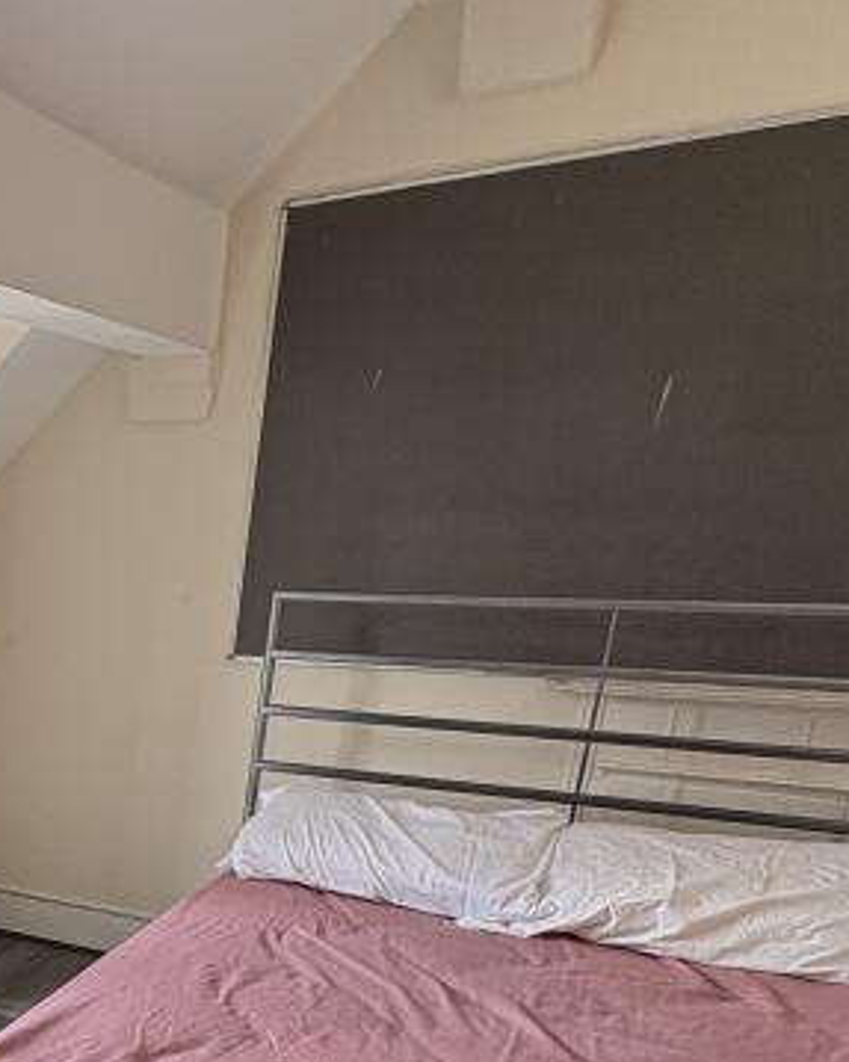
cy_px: 890
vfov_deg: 44.0
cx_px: -325
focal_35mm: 39
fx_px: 1225
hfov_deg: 28.9
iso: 32
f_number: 2.2
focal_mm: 2.22
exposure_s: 1/100
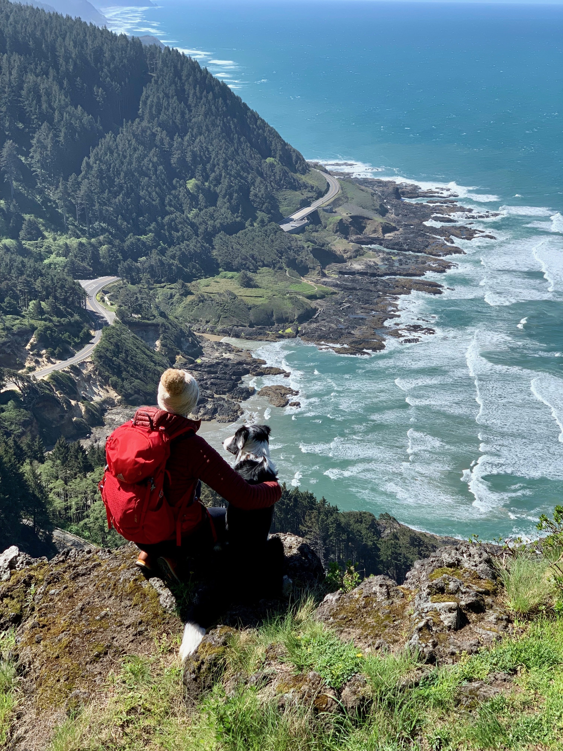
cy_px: 376
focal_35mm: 52
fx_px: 1128
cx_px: 282
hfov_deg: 28.0
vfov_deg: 36.8
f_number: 2.4
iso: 16
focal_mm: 6
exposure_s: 1/705
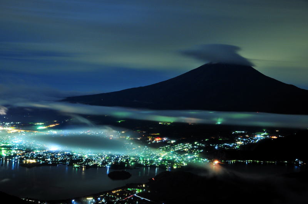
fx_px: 397
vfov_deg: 28.9
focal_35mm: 46
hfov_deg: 42.4
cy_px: 102
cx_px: 154
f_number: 5.6
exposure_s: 130
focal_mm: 31
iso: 400
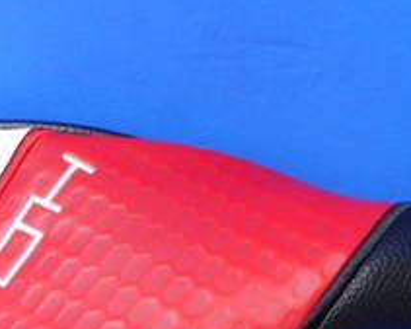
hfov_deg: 25.7
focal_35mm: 74
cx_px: 214
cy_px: 337
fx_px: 901
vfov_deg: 20.0
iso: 200
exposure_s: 1/30
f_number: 3.7
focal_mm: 4.5
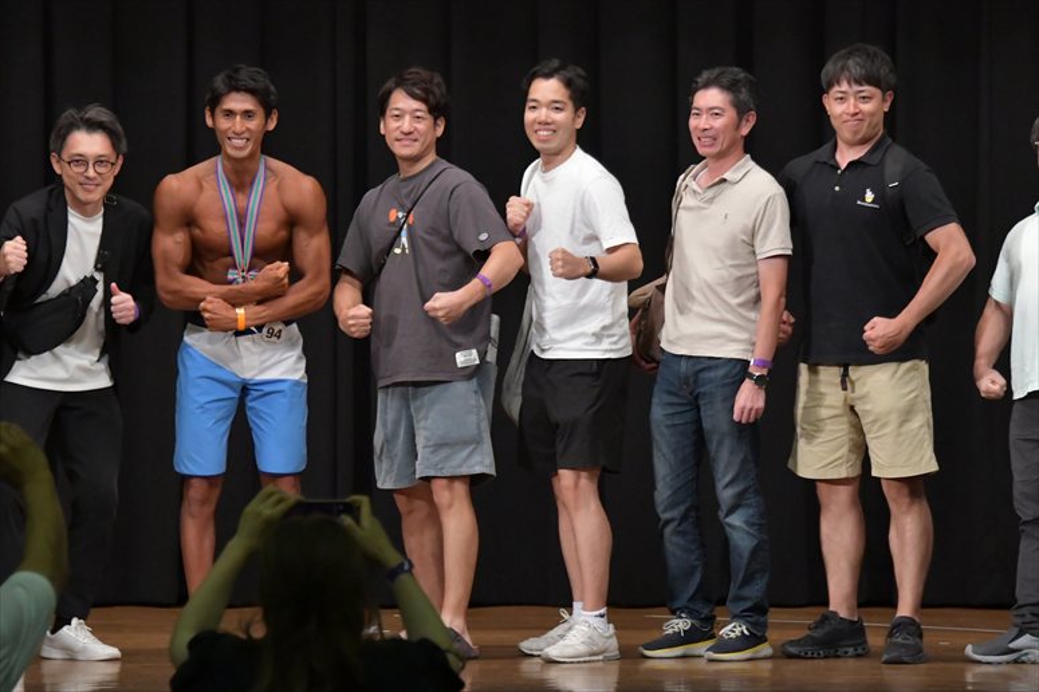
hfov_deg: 9.2
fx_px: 6491
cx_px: 520
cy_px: 346
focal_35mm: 225
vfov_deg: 6.1
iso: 6400
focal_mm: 150
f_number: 5.6
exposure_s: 1/400
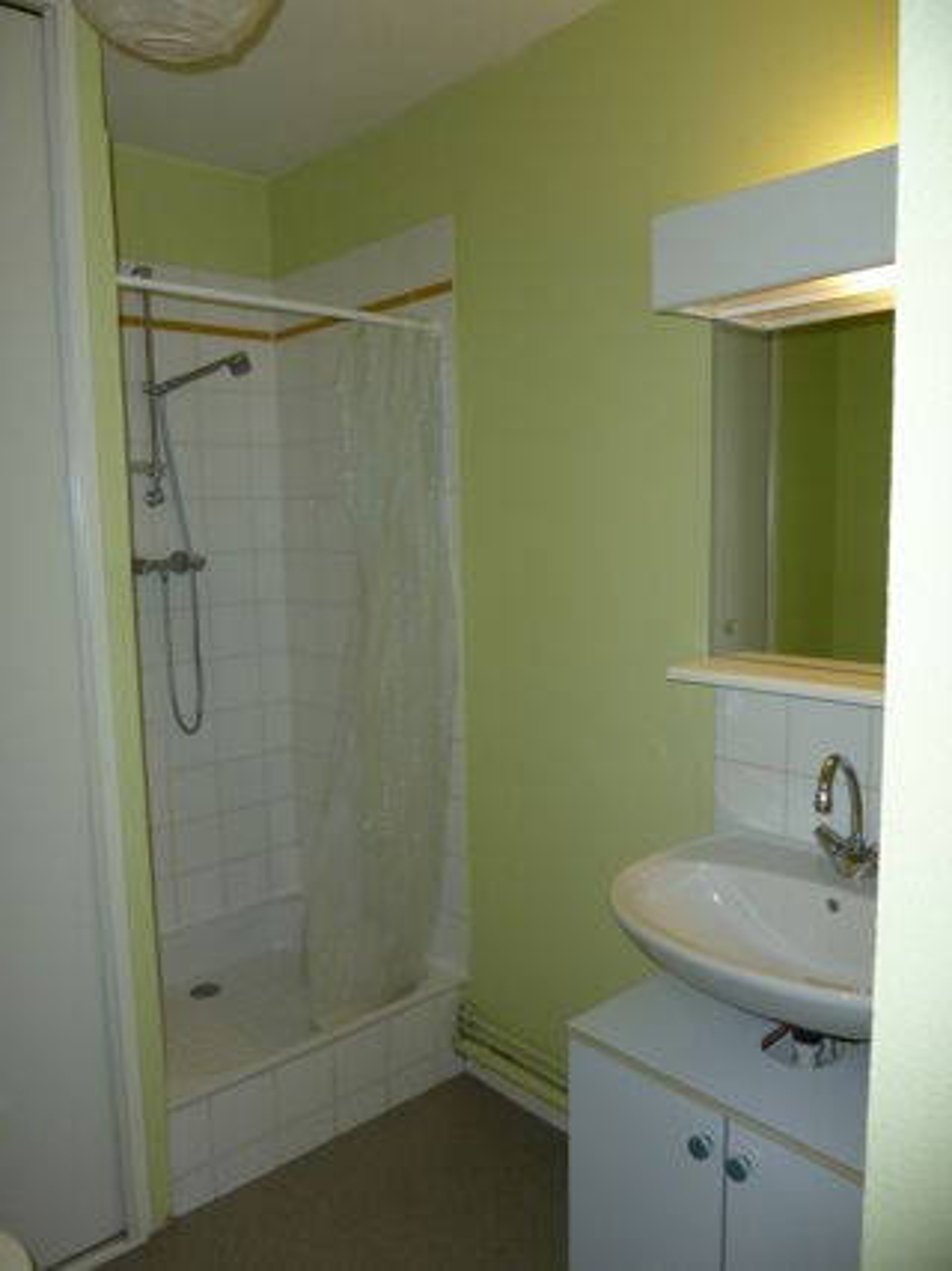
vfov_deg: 69.4
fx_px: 917
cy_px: 636
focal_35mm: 25
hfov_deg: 54.9
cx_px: 476
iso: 100
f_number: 3.3
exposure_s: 1/30
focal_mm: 4.1
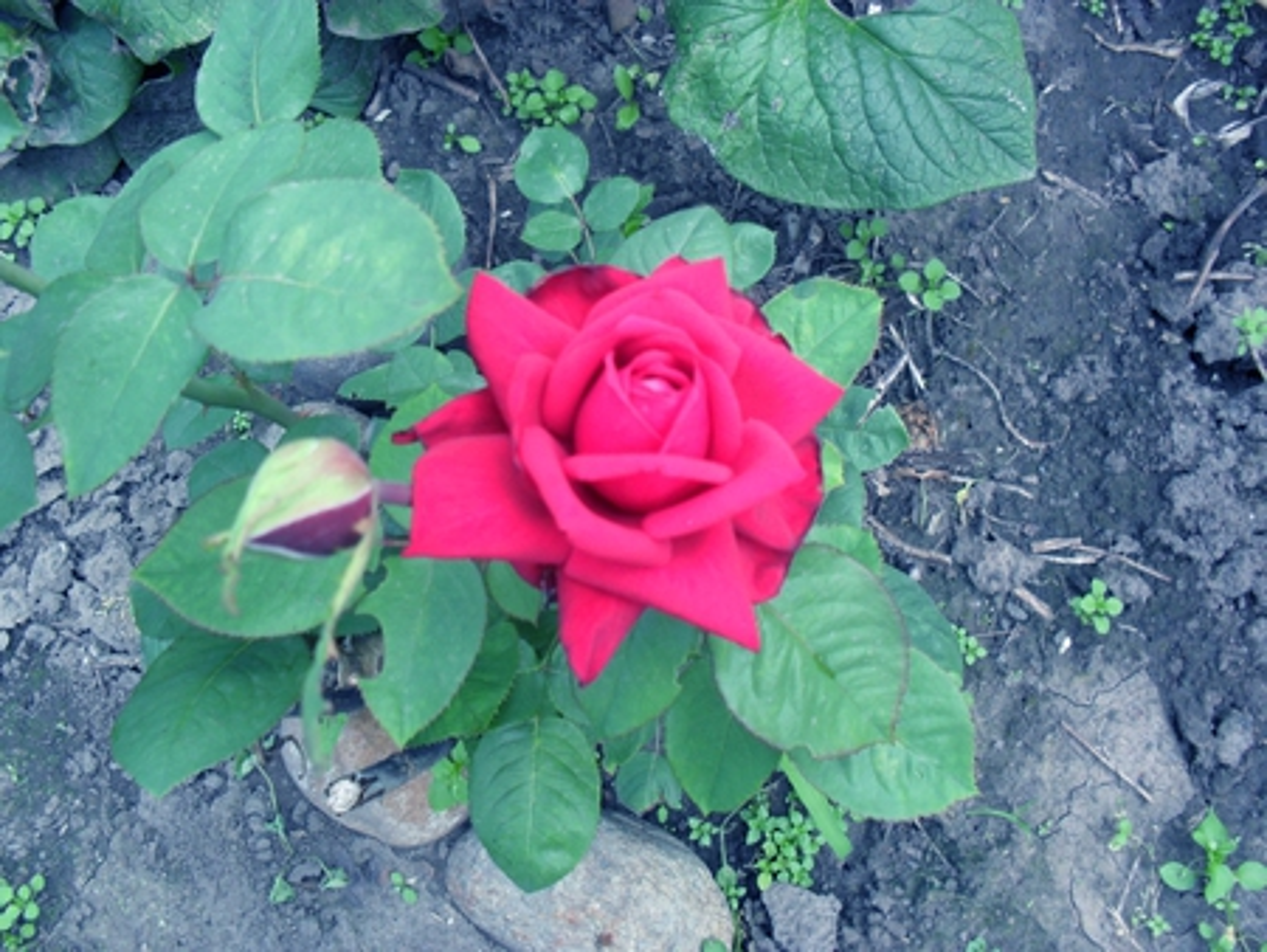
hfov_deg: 52.6
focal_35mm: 35
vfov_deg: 40.7
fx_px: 1282
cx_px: 634
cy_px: 476
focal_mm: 6.3
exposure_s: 1/180
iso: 100
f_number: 3.2
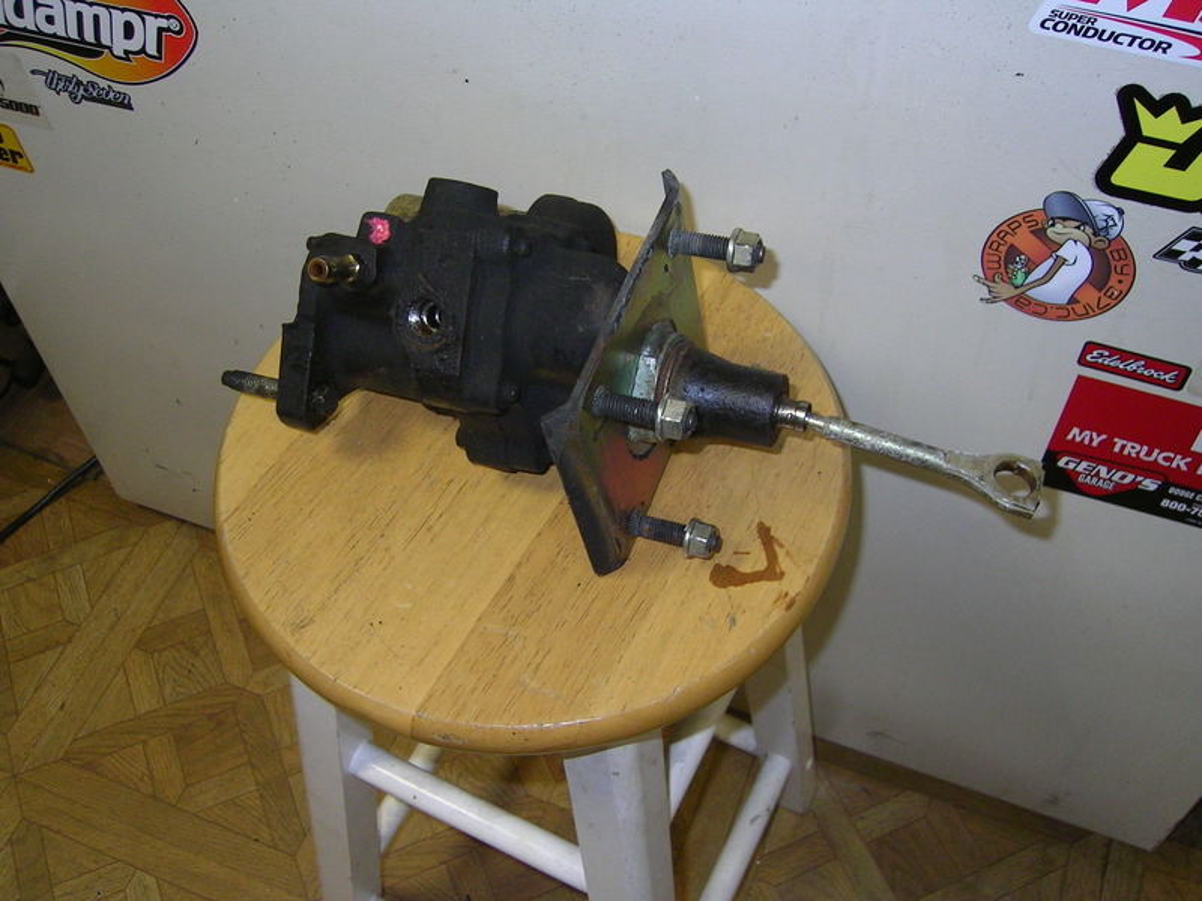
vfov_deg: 39.7
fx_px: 1250
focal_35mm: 36
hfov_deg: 51.4
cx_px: 601
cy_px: 450
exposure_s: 1/30
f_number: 2.8
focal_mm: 5.6
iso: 100
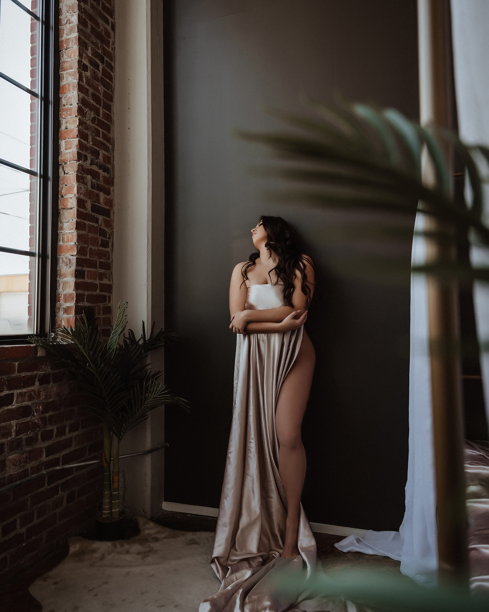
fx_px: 507
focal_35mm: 28
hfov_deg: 51.5
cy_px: 278
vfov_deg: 62.1
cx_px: 236
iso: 250
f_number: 2.8
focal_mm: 24
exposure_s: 1/320
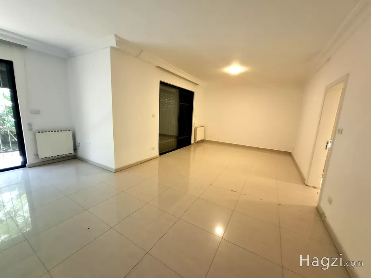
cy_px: 139
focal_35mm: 13
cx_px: 186
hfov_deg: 106.2
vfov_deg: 89.9
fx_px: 139
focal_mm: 1.74
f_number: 2.2
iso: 125
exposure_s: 1/50
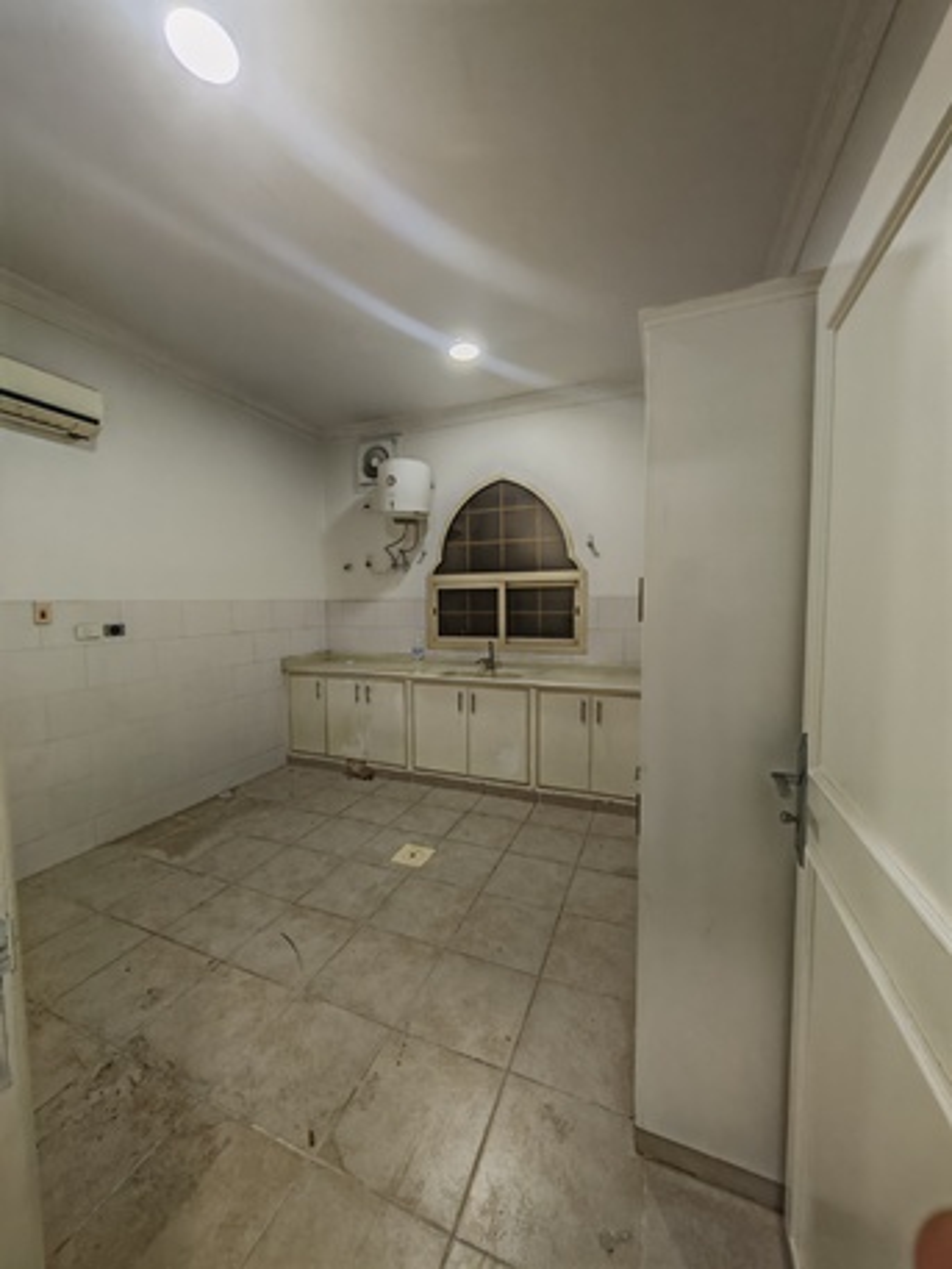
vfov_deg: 106.2
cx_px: 476
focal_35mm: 13
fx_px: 476
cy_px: 634
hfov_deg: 89.9
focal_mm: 1.82
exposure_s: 1/40
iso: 320
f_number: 2
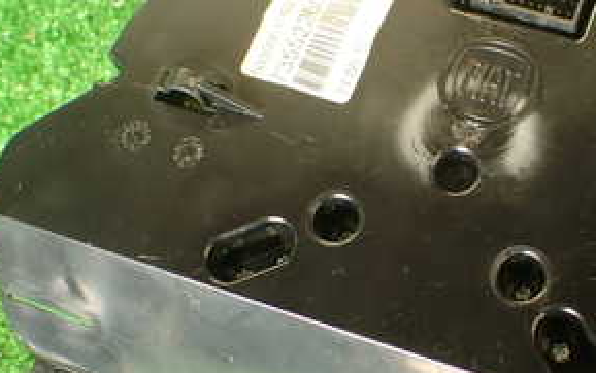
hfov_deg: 30.5
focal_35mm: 66
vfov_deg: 19.7
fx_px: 1073
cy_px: 249
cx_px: 456
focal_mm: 5.4
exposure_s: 1/40
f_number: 2.3
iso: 200
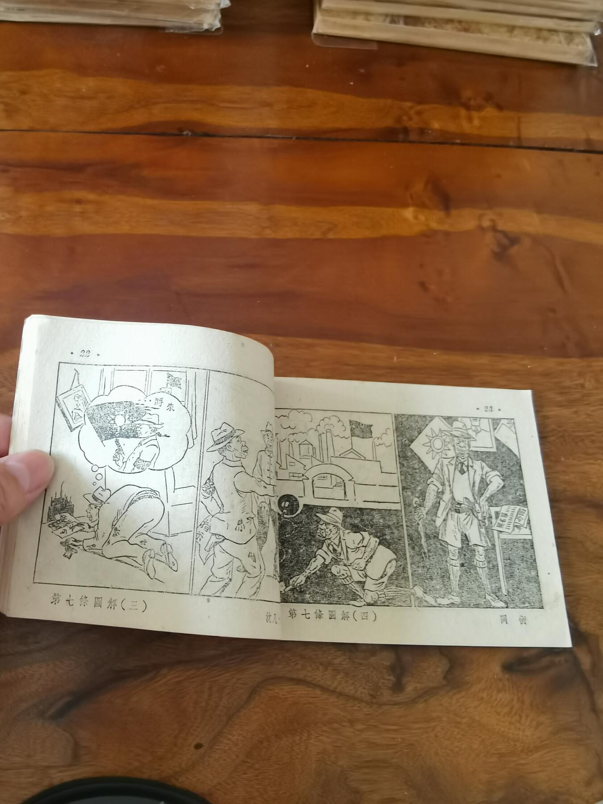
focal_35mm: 27
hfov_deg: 51.4
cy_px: 402
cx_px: 302
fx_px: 627
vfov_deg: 65.3
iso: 400
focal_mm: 2.26
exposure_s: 1/25
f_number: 2.2
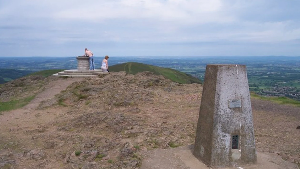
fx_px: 334
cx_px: 149
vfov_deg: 28.3
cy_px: 93
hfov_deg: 48.4
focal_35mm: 42
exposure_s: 1/1000
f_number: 4.8
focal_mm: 8
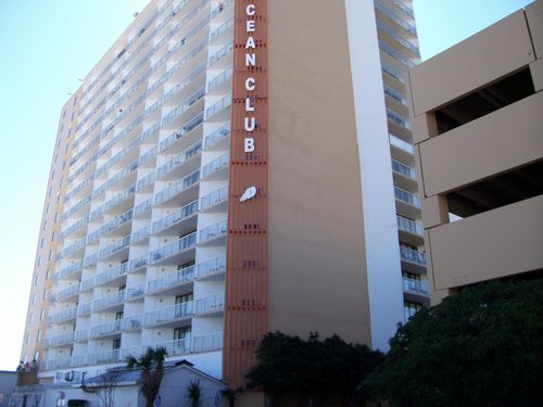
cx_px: 272
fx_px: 533
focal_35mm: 34
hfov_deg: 54.0
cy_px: 204
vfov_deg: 41.8
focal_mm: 5.6
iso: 80
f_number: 2.7
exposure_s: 1/615
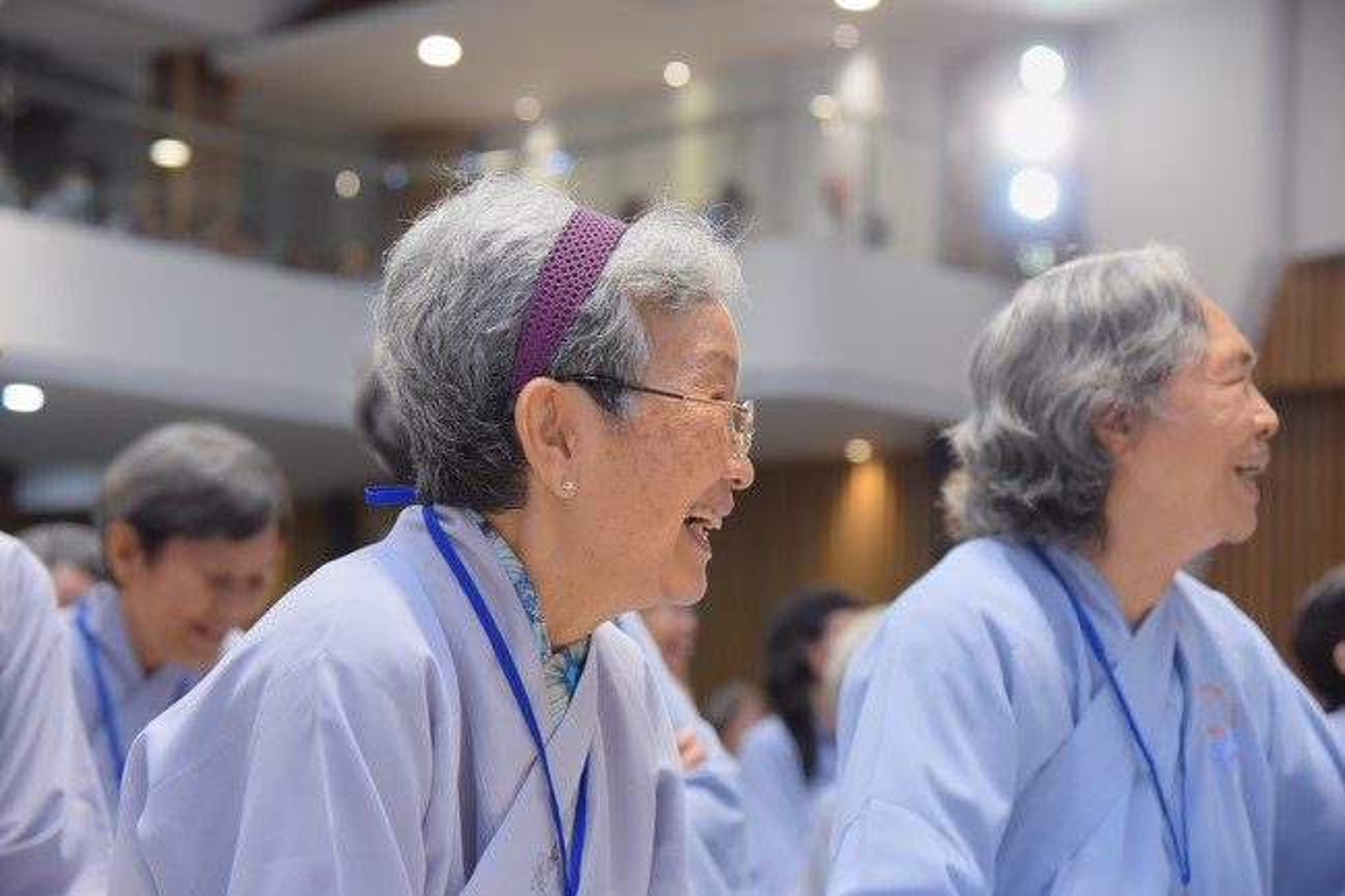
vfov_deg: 17.5
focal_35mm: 78
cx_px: 672
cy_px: 448
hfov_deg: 26.0
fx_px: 2913
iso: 1250
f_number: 5
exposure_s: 1/160
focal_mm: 78
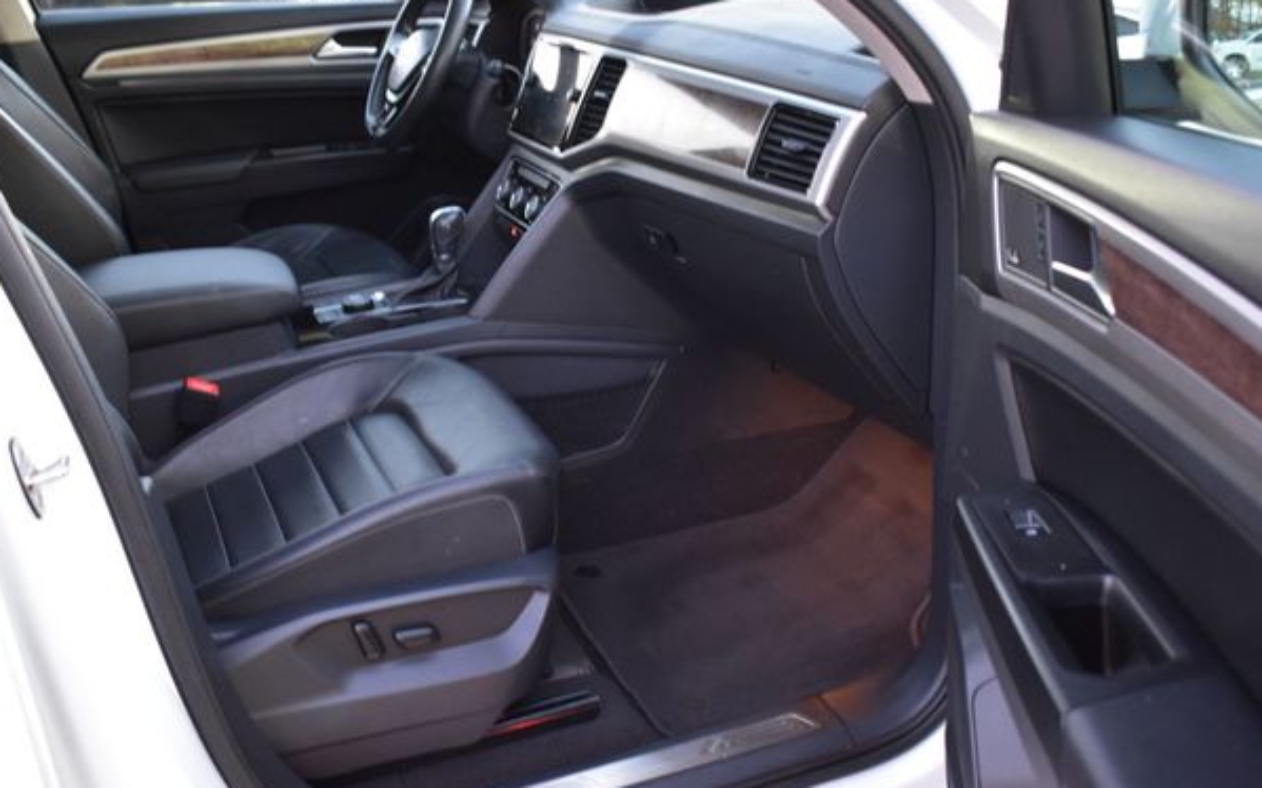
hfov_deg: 52.1
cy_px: 402
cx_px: 611
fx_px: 1291
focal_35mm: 38
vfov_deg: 33.9
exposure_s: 1/5
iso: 1600
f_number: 3.8
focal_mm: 23
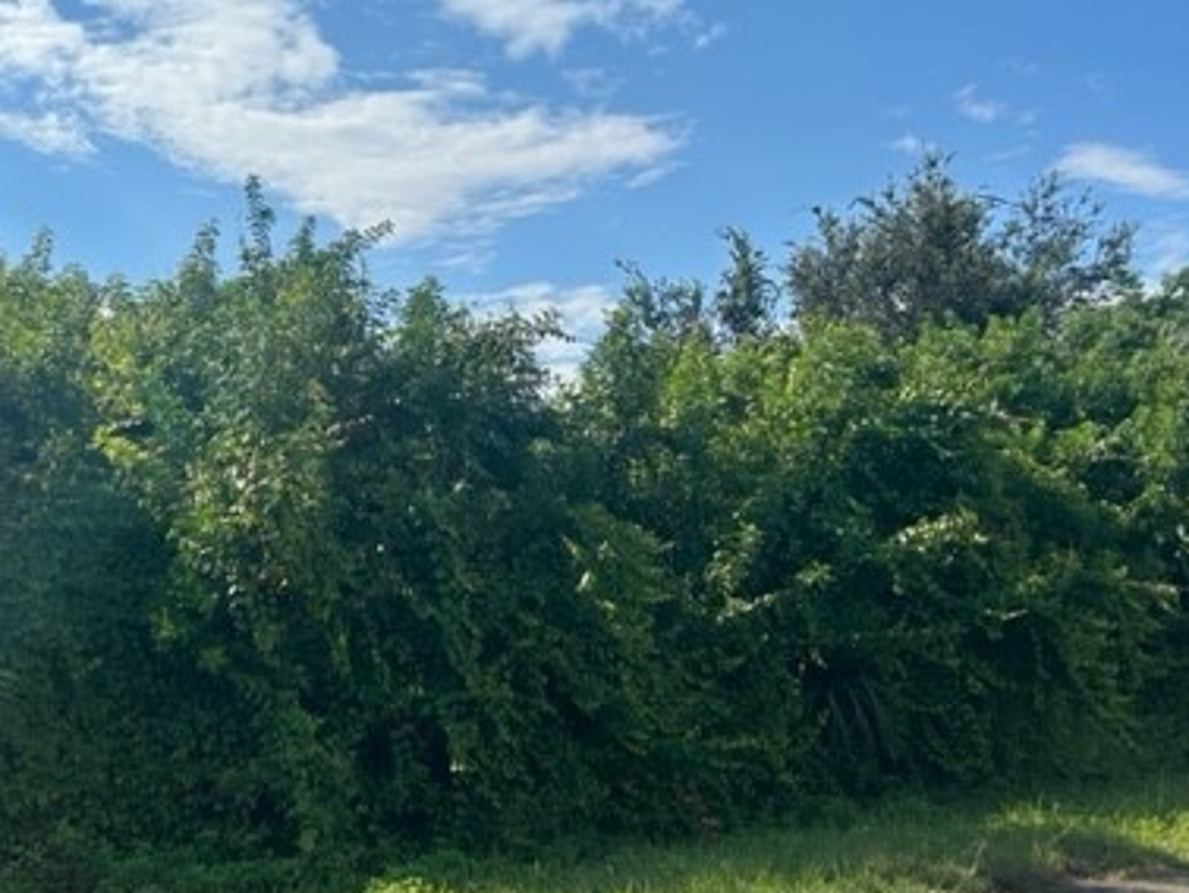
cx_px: 324
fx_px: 1512
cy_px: 453
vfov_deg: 32.9
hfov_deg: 41.9
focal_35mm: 44
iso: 50
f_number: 1.5
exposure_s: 1/5882
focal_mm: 5.7
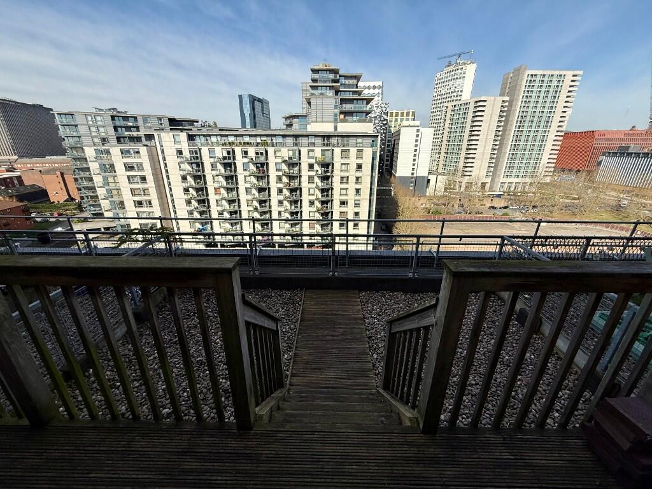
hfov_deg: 102.1
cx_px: 326
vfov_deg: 85.7
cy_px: 244
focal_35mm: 14
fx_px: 264
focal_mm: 2.22
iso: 50
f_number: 2.2
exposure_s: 1/2092
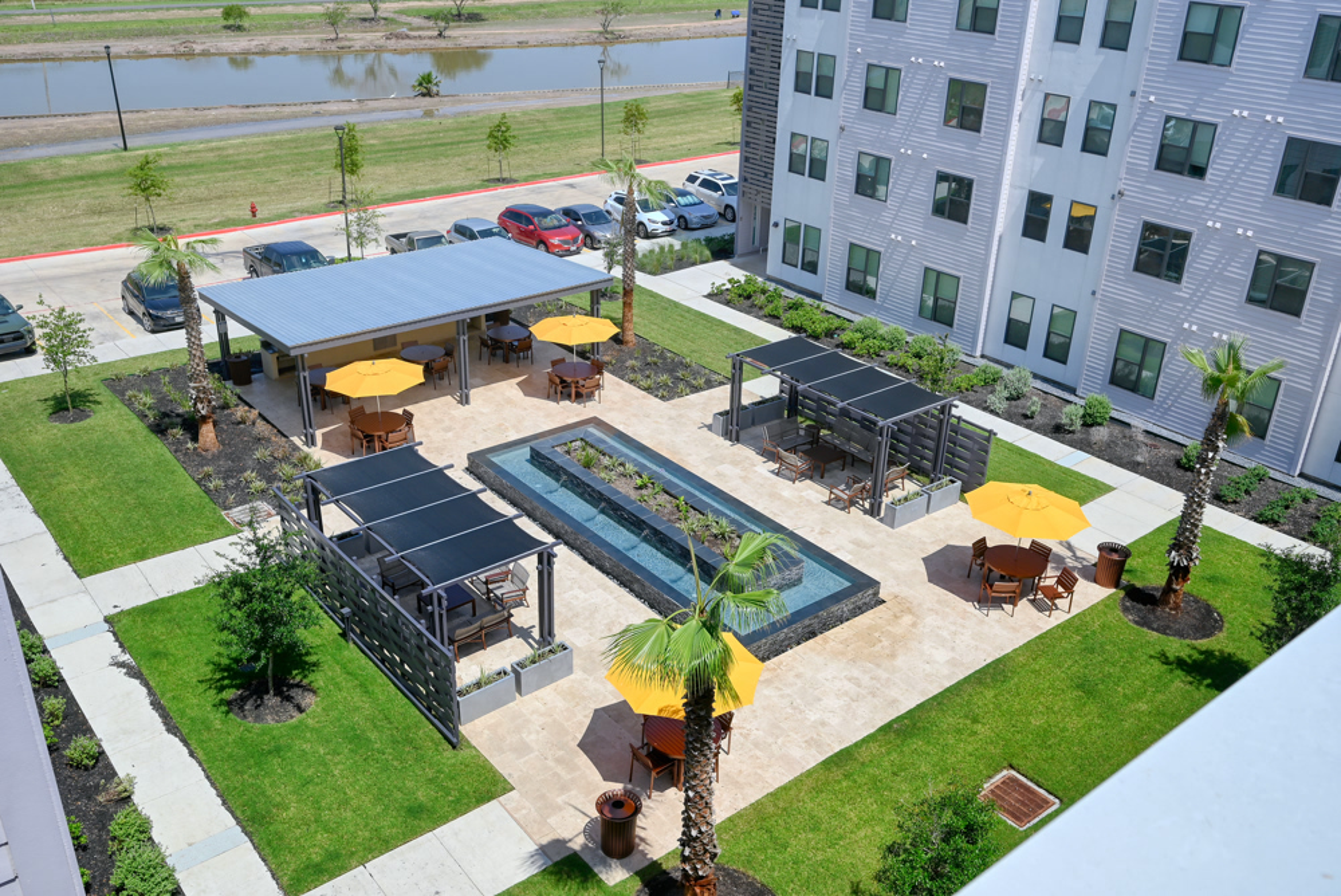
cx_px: 670
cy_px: 448
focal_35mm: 30
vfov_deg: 43.7
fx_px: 1118
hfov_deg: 61.9
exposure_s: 1/500
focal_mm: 30
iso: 100
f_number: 8
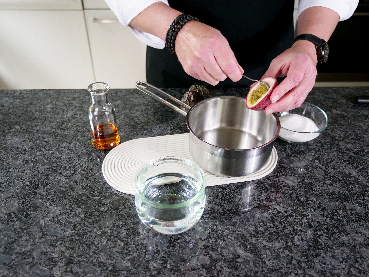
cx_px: 184
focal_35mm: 32
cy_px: 138
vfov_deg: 44.2
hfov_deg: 56.8
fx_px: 341
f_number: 2.8
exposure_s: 1/60
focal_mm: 16
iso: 800
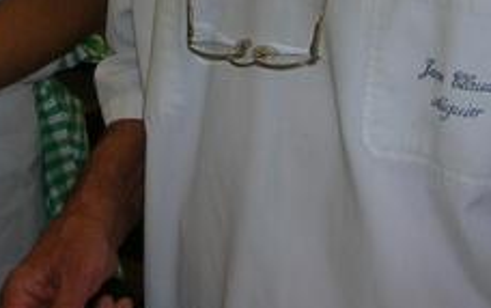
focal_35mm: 104
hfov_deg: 19.9
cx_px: 153
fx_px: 1393
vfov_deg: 11.9
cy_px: -194
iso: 50
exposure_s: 1/60.1
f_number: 2.8
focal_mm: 5.8
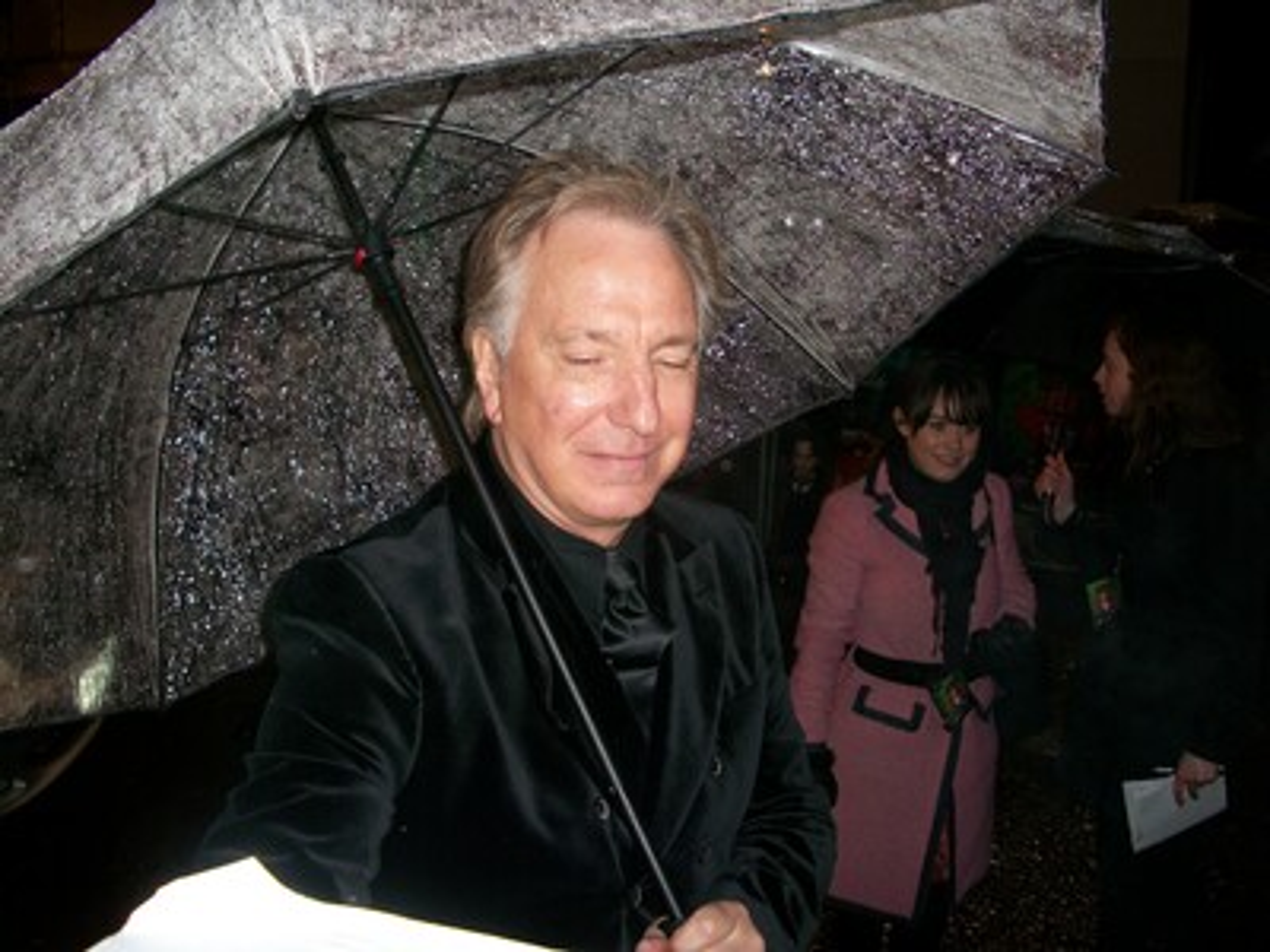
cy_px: 476
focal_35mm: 35
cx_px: 635
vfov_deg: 40.7
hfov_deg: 52.6
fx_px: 1284
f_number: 3.1
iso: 80
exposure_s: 1/60
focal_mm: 6.3
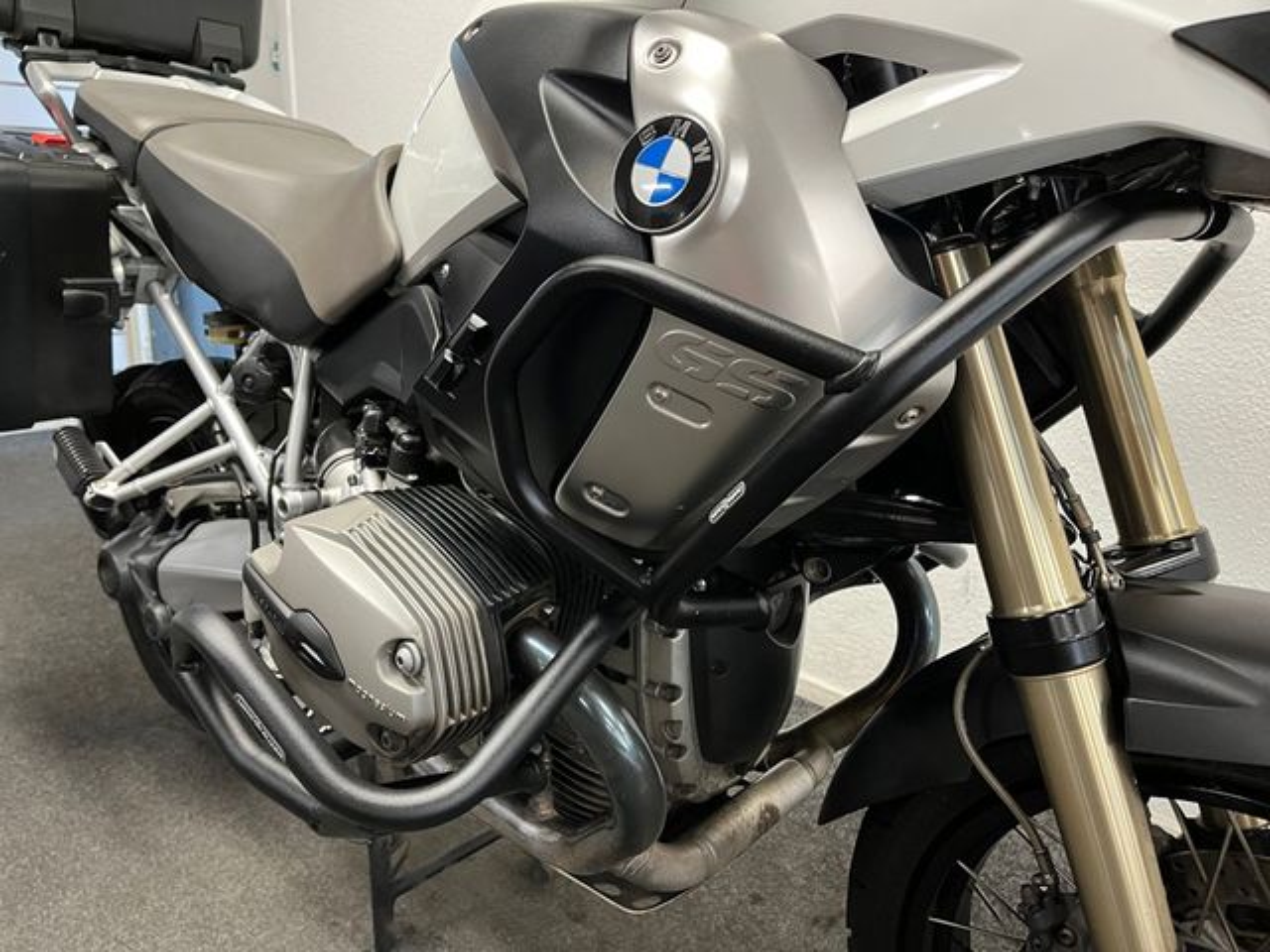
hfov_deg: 67.3
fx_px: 954
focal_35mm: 26
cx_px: 635
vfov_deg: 53.1
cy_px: 476
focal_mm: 5.1
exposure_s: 1/50
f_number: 1.6
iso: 250
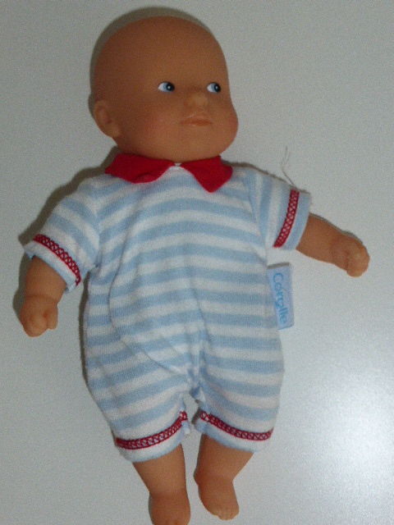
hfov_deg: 21.3
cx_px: 197
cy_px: 262
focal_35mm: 69
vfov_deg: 28.2
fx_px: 1047
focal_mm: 11.7
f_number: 4.9
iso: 500
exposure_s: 1/60
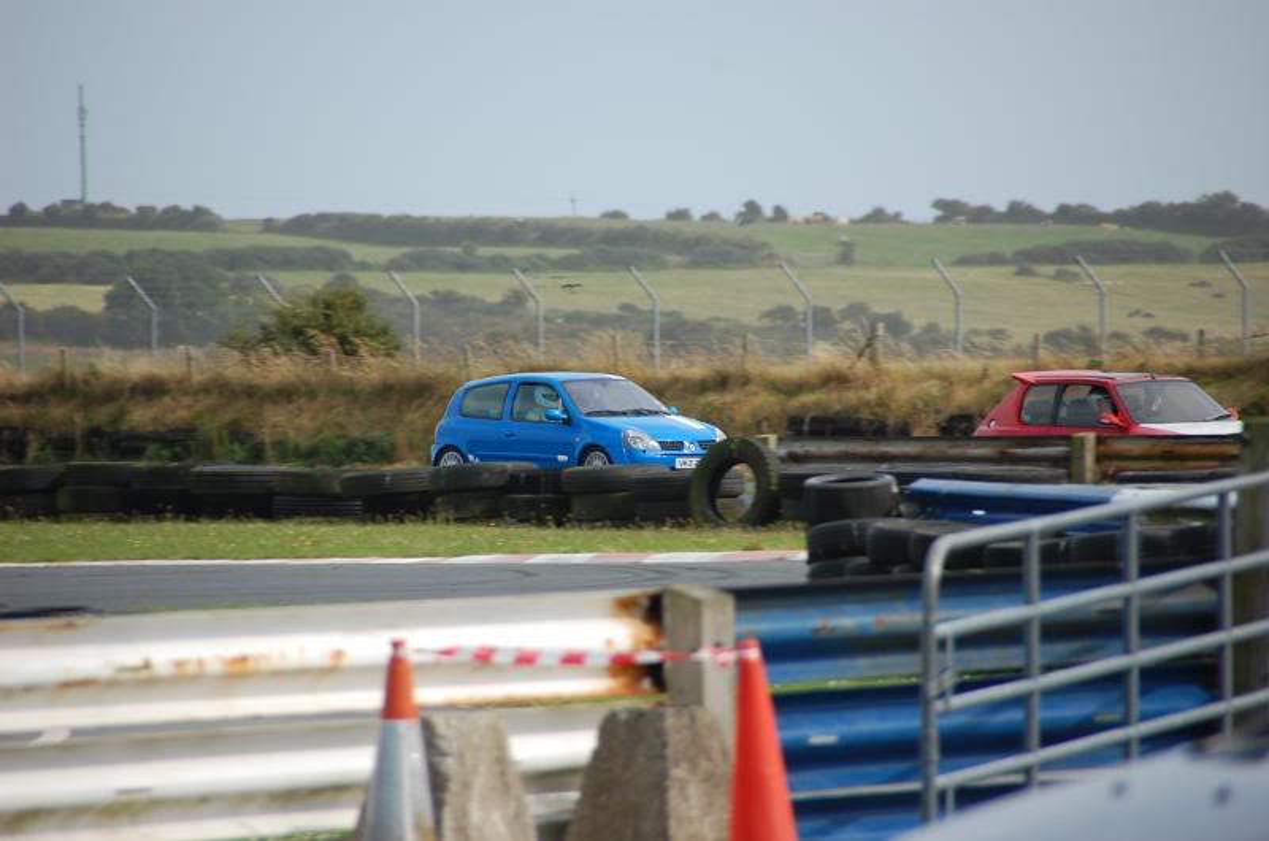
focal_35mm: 375
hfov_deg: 5.5
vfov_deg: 3.7
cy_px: 420
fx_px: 13192
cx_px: 634
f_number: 6.3
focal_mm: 250
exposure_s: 1/500
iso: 200
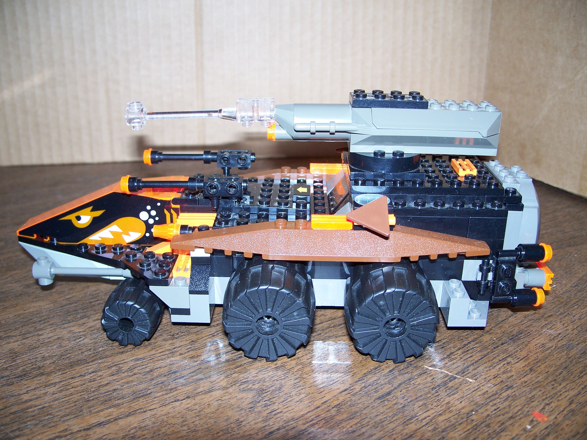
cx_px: 294
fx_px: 627
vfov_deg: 38.7
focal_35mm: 37
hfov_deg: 50.1
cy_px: 220
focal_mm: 7.8
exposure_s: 1/60
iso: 80
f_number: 2.8
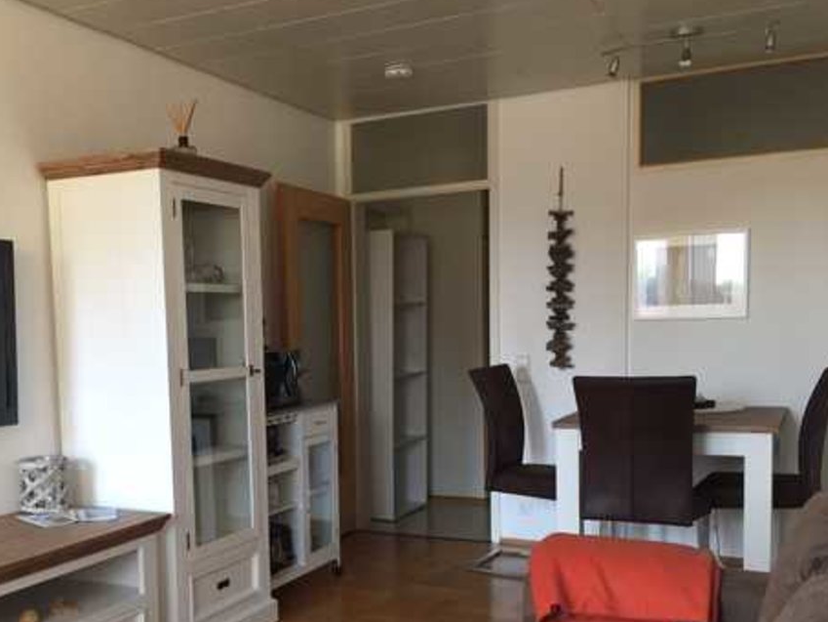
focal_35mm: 41
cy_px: 426
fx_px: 981
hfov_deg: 45.2
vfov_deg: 34.7
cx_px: 283
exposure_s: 1/33
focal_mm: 4.15
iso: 40
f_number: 2.2
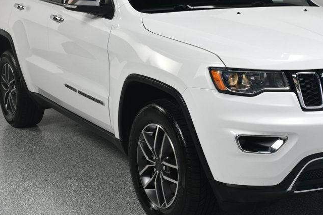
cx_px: 208
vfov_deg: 21.2
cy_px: 87
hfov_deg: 31.3
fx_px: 574
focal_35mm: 64
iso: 100
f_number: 13
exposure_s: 1/160
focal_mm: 27
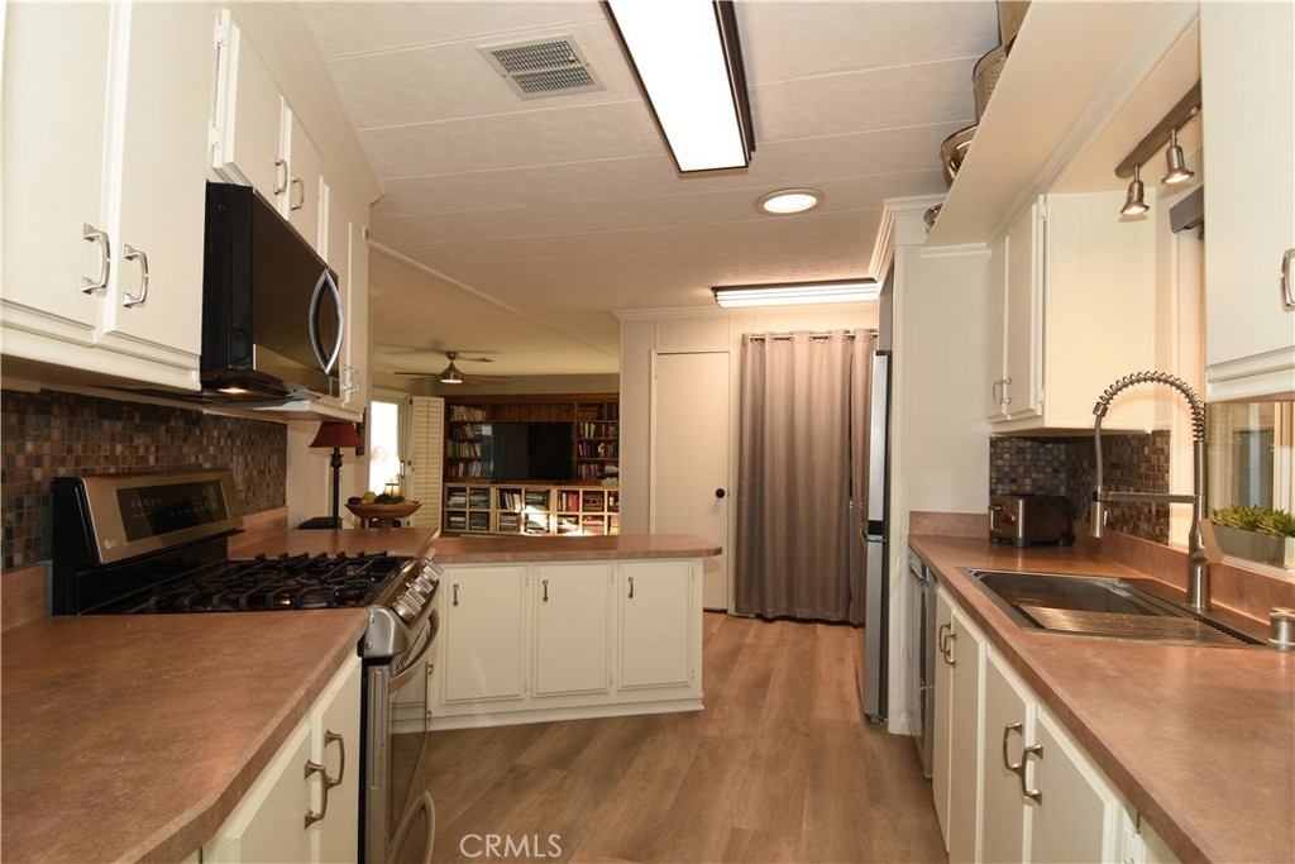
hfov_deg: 90.0
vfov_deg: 67.4
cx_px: 648
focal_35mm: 18
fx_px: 648
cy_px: 432
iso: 125
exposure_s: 1/10
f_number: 7.1
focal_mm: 12
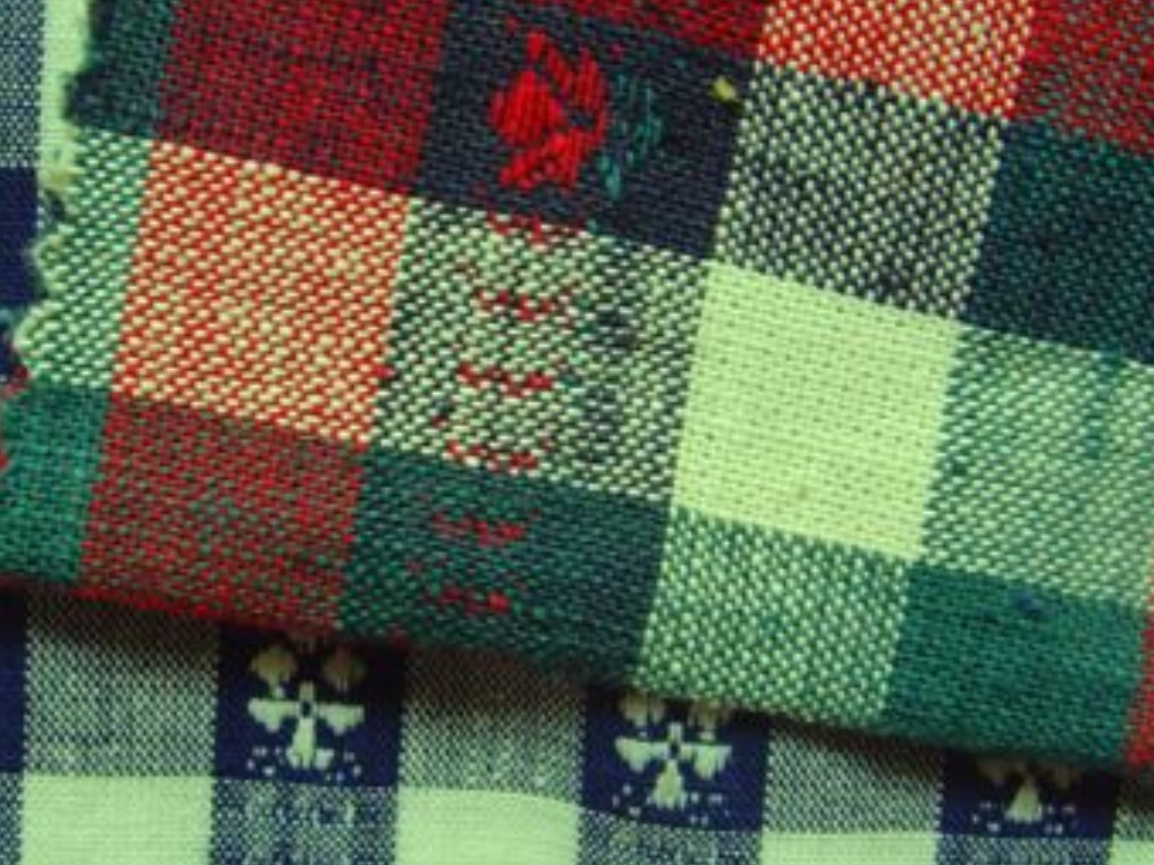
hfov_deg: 28.1
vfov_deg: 21.3
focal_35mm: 69
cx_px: 419
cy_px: 456
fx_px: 2299
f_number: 3.5
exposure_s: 1/15
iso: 200
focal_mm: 6.6
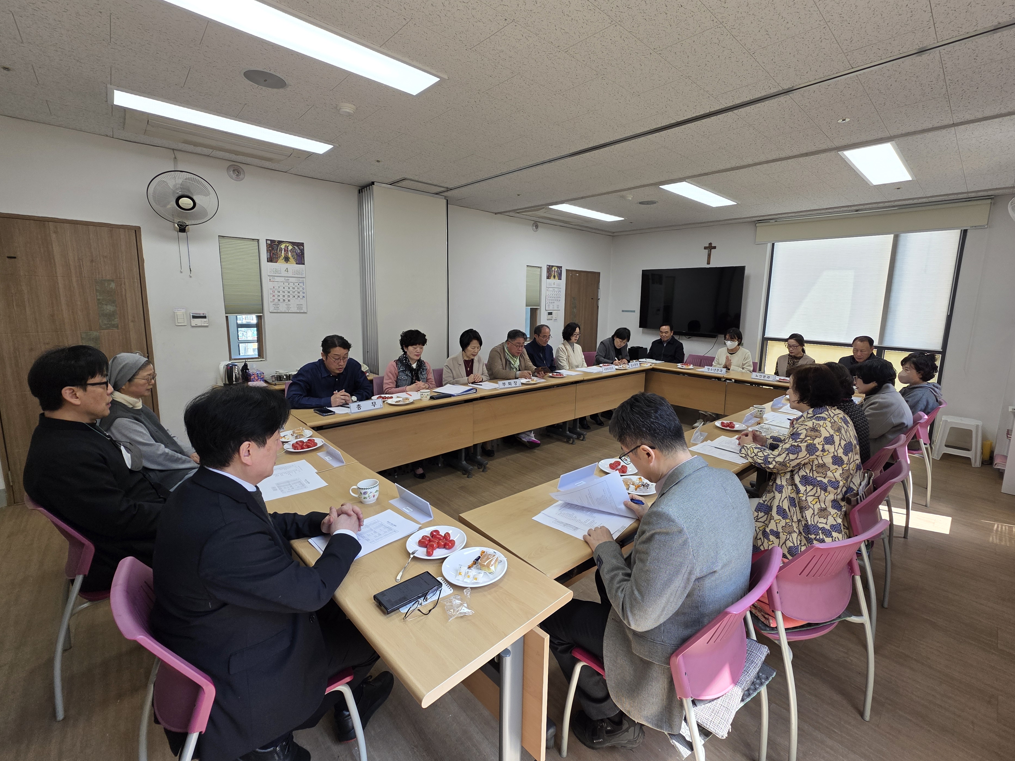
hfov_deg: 101.9
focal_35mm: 14
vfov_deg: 85.6
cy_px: 366
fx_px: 411
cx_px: 537
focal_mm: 2.2
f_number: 1.9
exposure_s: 1/120
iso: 50
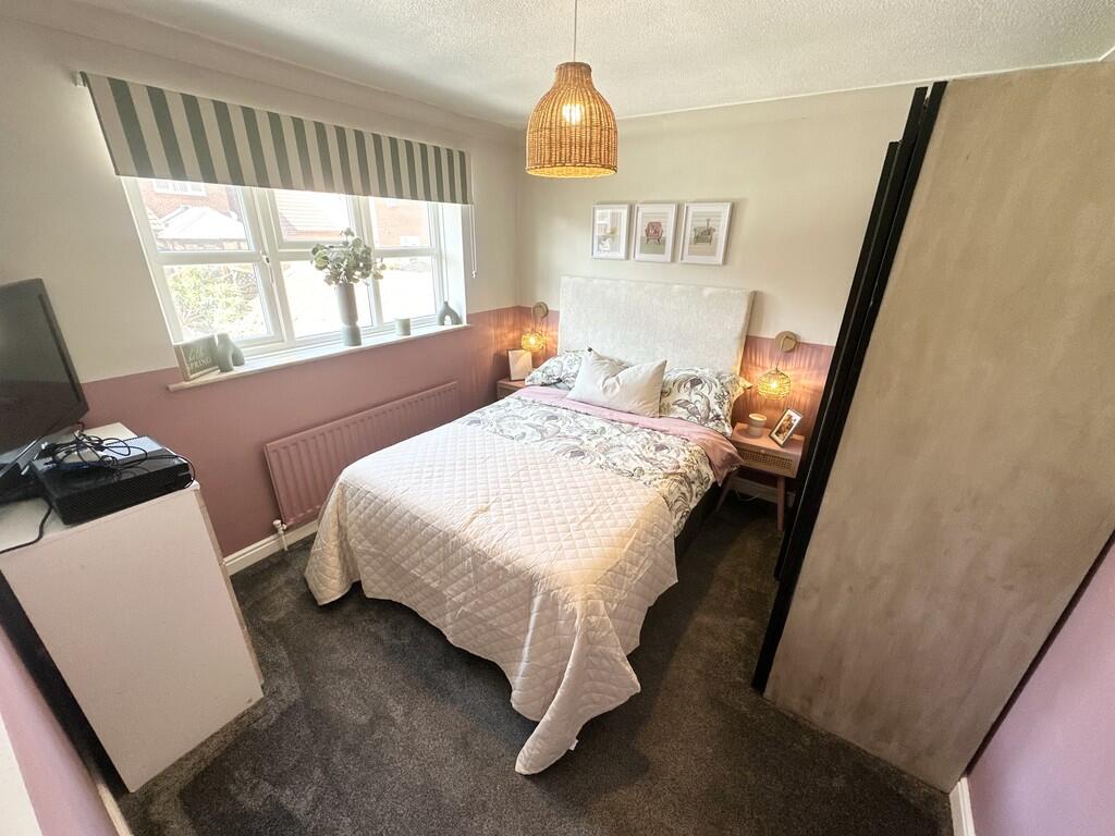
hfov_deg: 102.1
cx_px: 558
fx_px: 451
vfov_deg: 85.7
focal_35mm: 14
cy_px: 418
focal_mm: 2.22
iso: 125
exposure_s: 1/100
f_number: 2.2
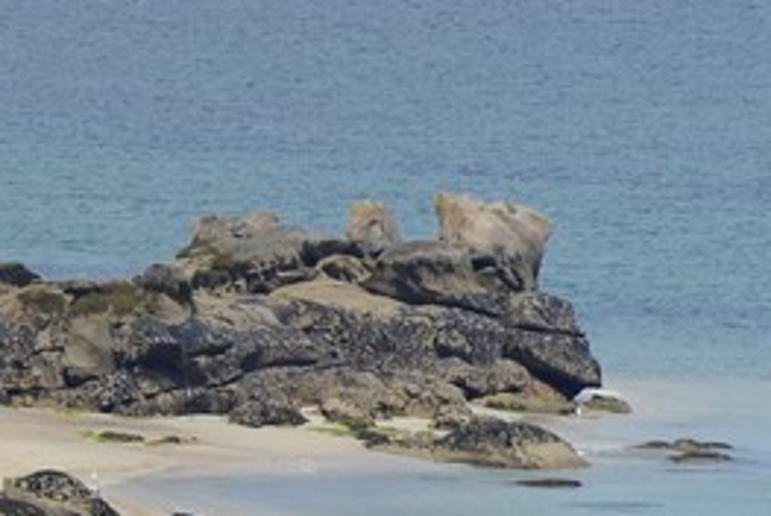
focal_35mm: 1153
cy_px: -381
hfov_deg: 1.8
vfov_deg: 1.2
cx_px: -1492
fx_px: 24720
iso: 200
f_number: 16
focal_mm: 190
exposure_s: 1/250
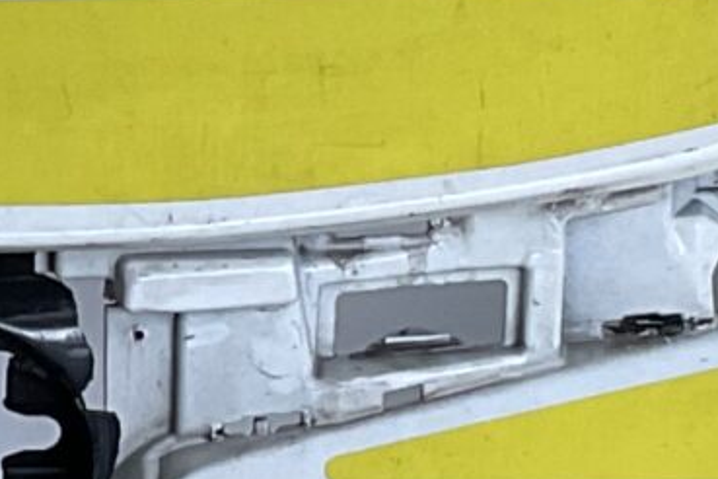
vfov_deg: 6.6
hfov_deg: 9.7
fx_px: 4168
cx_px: -132
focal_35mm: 209
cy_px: 224
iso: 50
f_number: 1.8
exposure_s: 1/100
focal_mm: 3
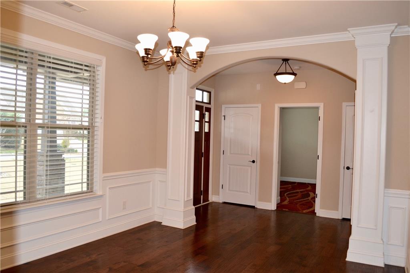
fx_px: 307
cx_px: 205
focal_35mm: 27
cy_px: 136
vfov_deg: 47.9
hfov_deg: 67.4
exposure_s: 1/80
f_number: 4
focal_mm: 18
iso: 400
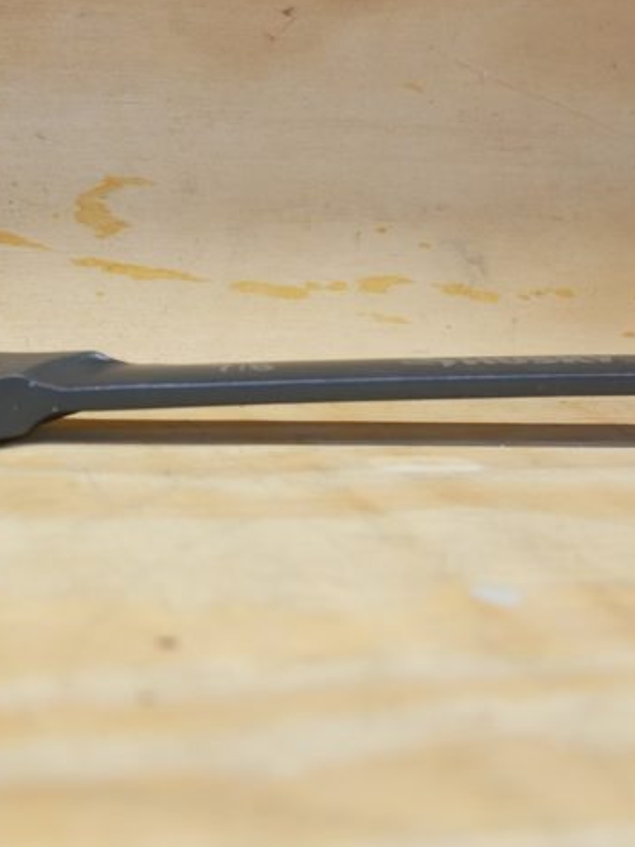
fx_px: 1737
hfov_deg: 20.5
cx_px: 117
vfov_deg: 27.4
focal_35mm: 71
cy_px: 433
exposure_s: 1/60
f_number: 4.1
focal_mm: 24
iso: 1000
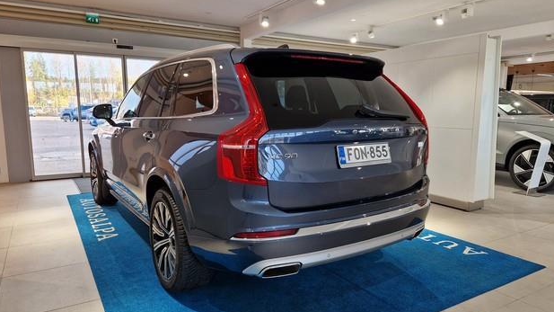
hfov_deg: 71.9
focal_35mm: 26
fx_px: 382
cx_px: 284
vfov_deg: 44.4
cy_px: 167
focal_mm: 5.4
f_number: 1.8
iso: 100
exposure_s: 1/180
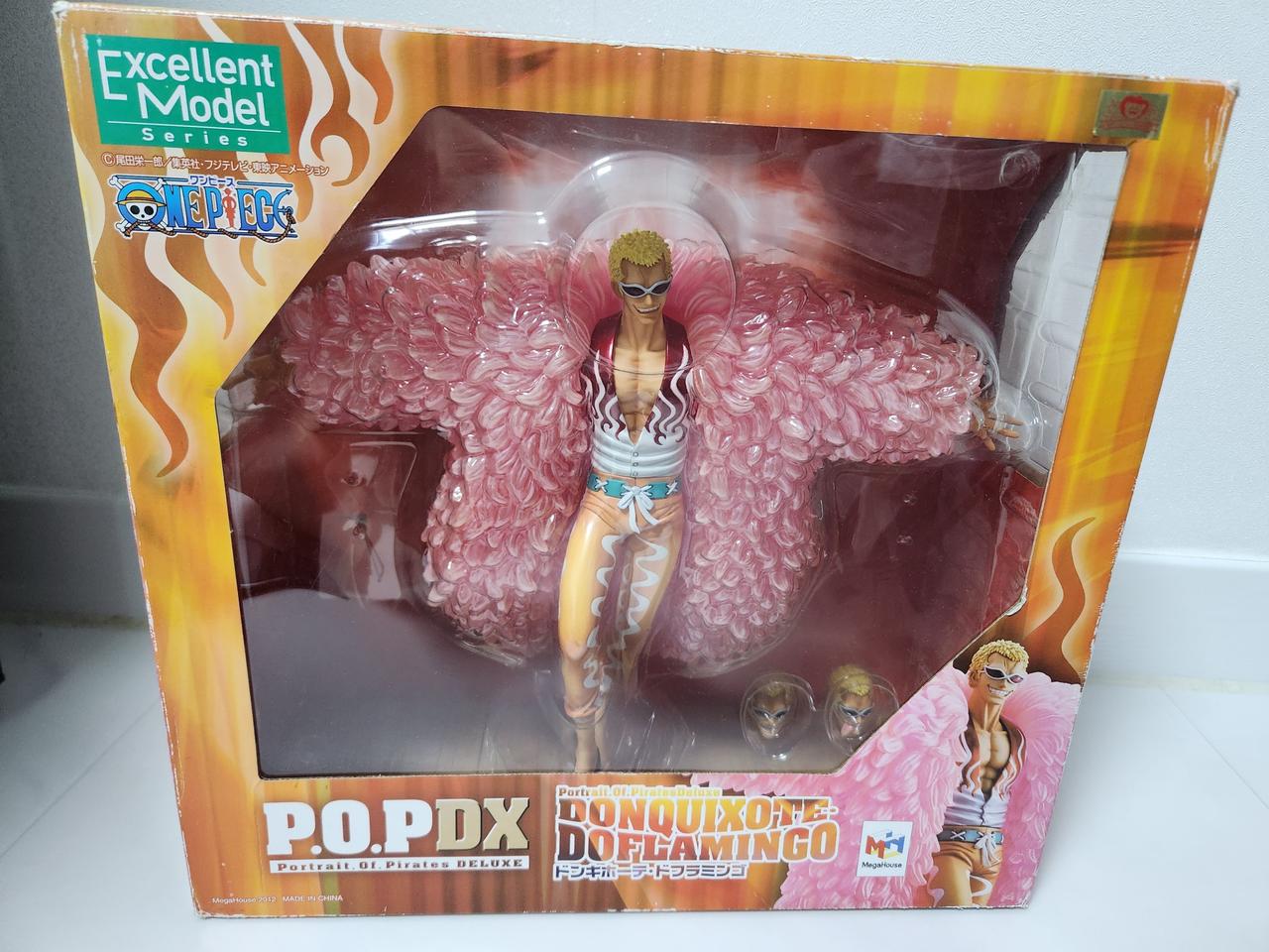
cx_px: 634
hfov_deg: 73.9
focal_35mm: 23
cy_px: 476
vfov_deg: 58.9
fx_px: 843
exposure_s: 1/120
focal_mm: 5.4
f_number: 1.8
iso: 500
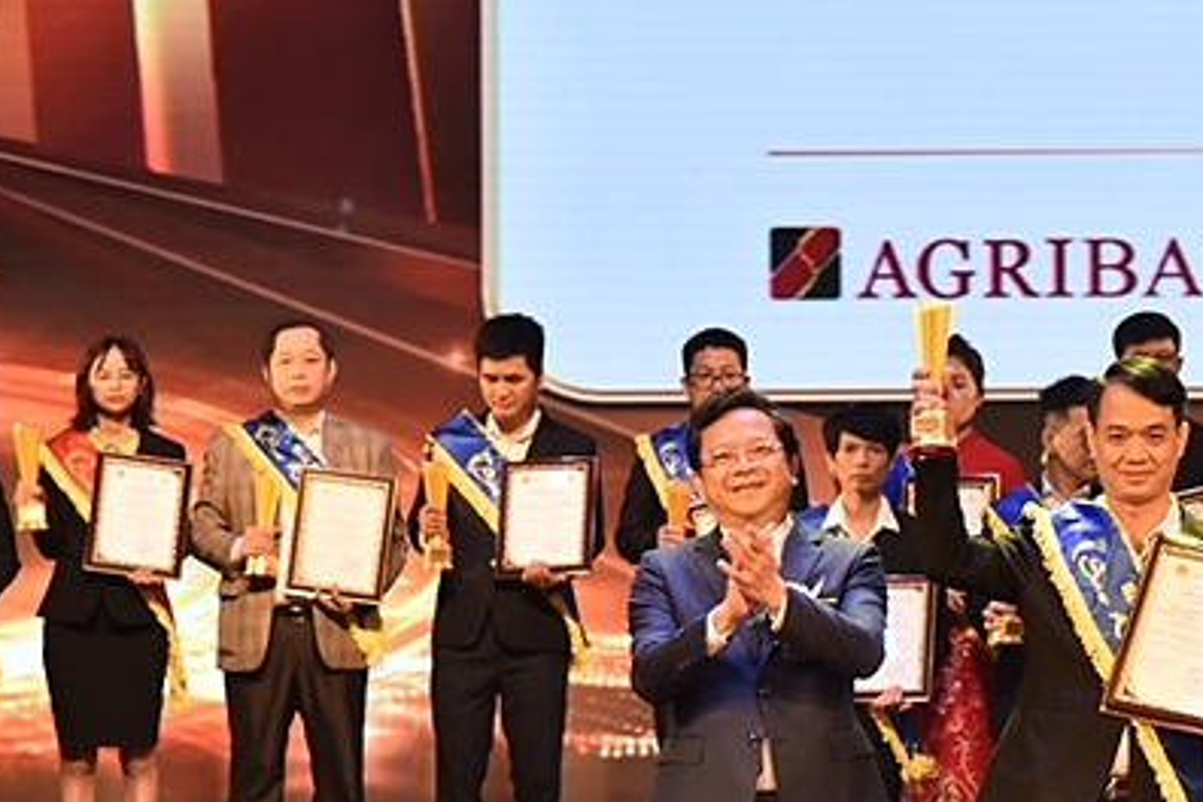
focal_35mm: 212
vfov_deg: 6.5
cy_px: 504
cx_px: 1121
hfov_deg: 9.7
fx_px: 7084
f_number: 5
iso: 1000
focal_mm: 105
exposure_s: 1/200
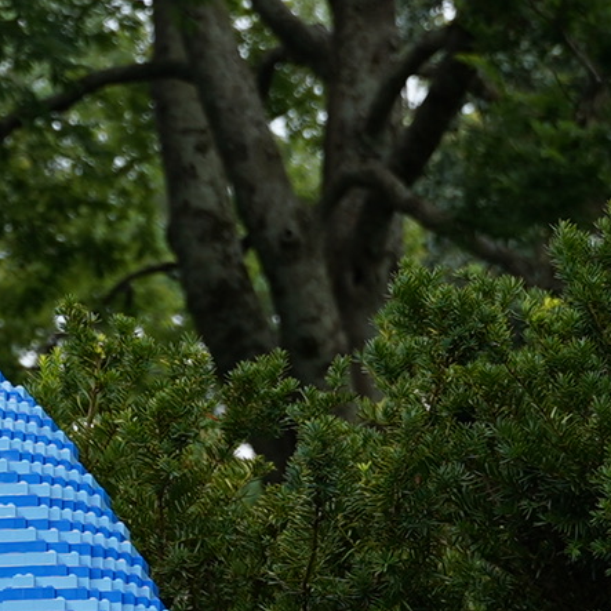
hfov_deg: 10.5
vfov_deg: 10.7
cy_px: 793
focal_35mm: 159
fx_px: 3175
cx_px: -386
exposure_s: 1/250
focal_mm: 24
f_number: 2.8
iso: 125
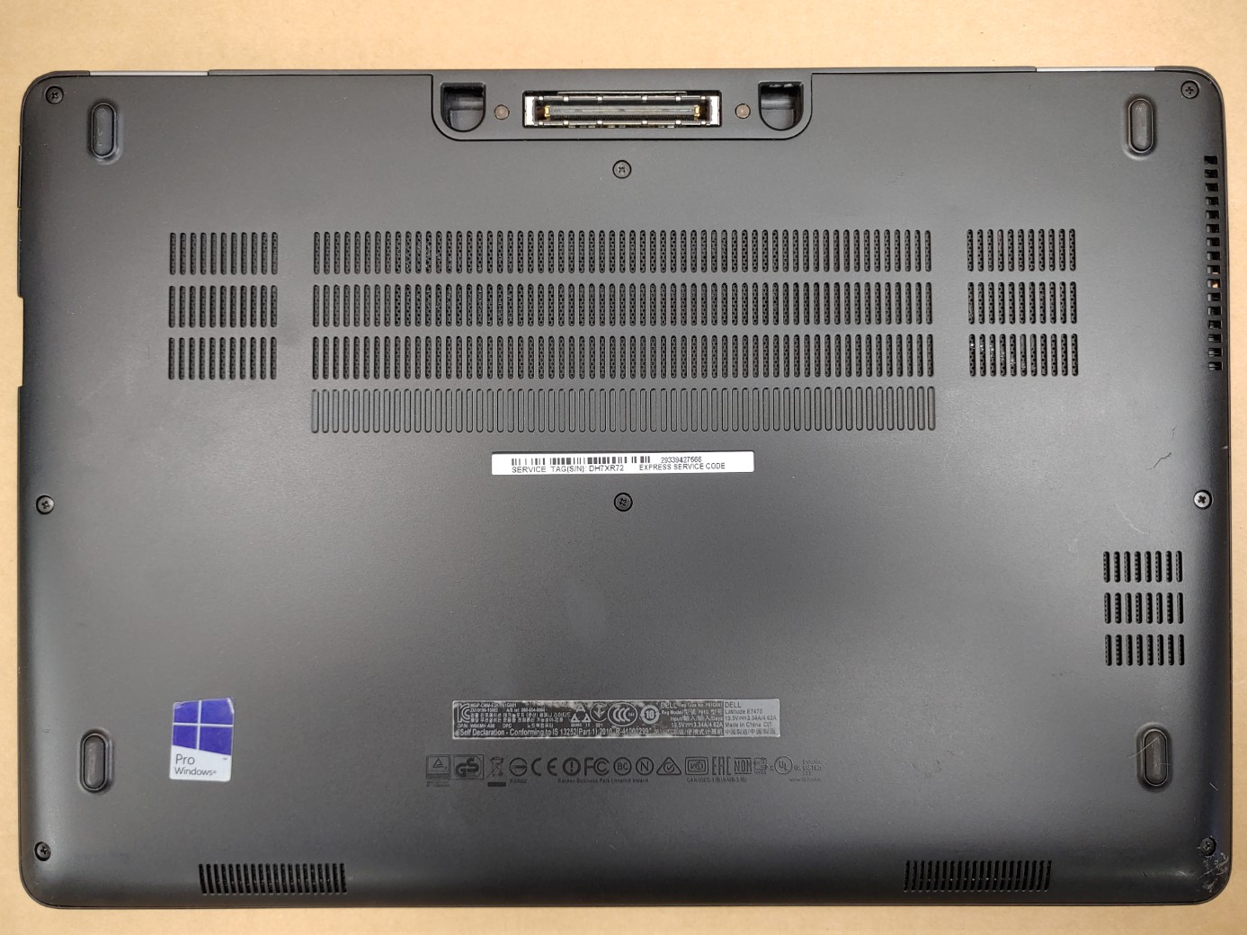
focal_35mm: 27
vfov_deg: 51.3
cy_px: 473
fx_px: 973
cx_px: 619
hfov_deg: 65.3
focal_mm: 4.36
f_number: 1.8
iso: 50
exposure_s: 1/60
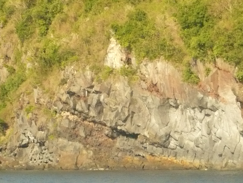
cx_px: 140
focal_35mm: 220
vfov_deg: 6.8
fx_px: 1544
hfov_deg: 9.0
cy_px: 116
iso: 400
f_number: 14
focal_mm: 17
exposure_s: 1/160
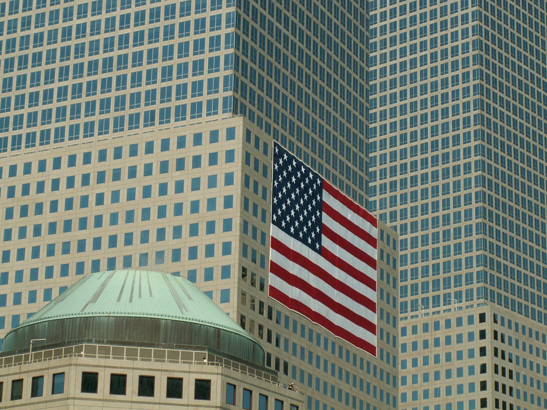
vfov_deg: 14.5
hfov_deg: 19.3
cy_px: 205
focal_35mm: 102
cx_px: 274
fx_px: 1612
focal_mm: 16.66
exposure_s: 1/250
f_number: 8
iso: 50
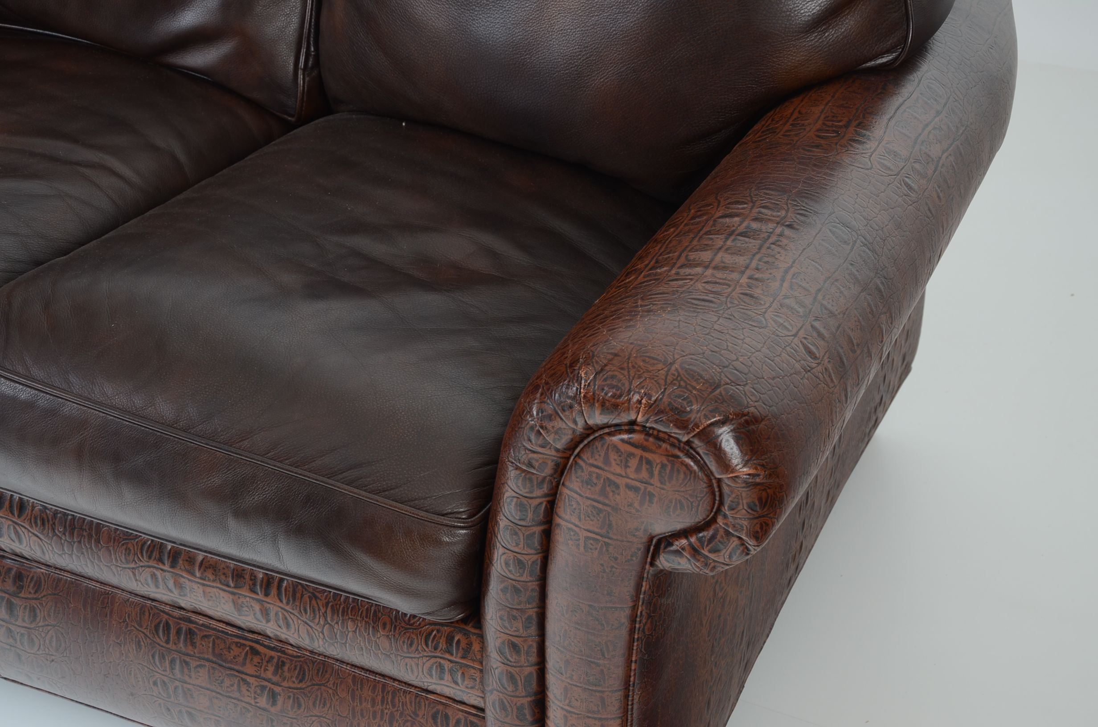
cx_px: 549
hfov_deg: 28.1
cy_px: 364
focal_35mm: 72
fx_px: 2191
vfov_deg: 18.8
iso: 160
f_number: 6.3
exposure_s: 1/60
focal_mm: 48
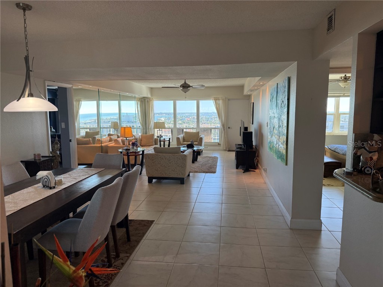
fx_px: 266
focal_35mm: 24
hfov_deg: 71.6
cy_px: 144
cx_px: 192
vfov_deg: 56.8
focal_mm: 6.76
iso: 160
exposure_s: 1/185
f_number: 1.78
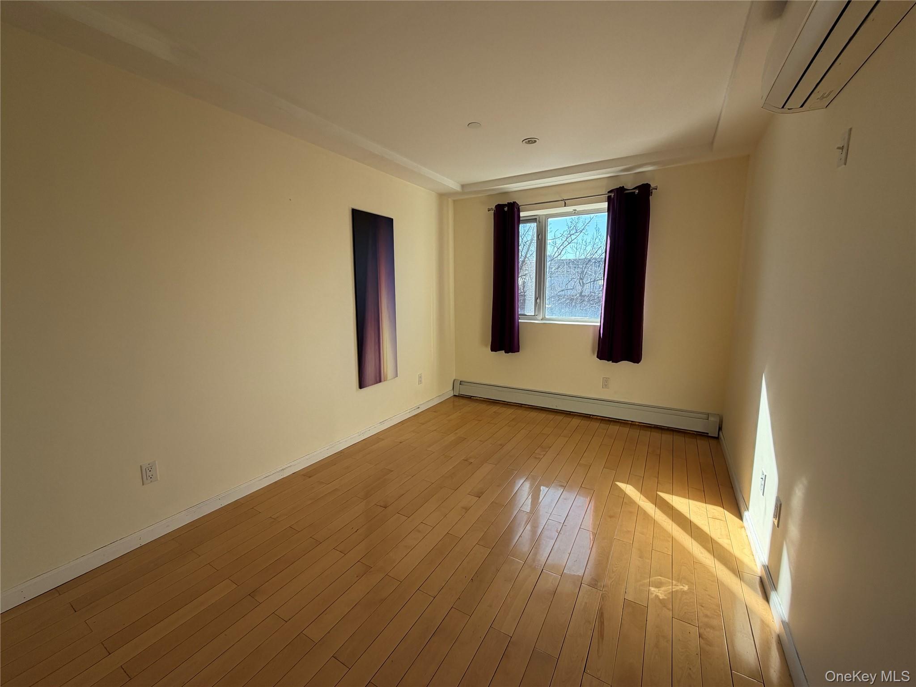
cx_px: 458
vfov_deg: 85.7
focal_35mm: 14
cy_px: 344
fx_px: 370
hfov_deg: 102.1
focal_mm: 2.22
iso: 64
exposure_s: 1/176
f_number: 2.2
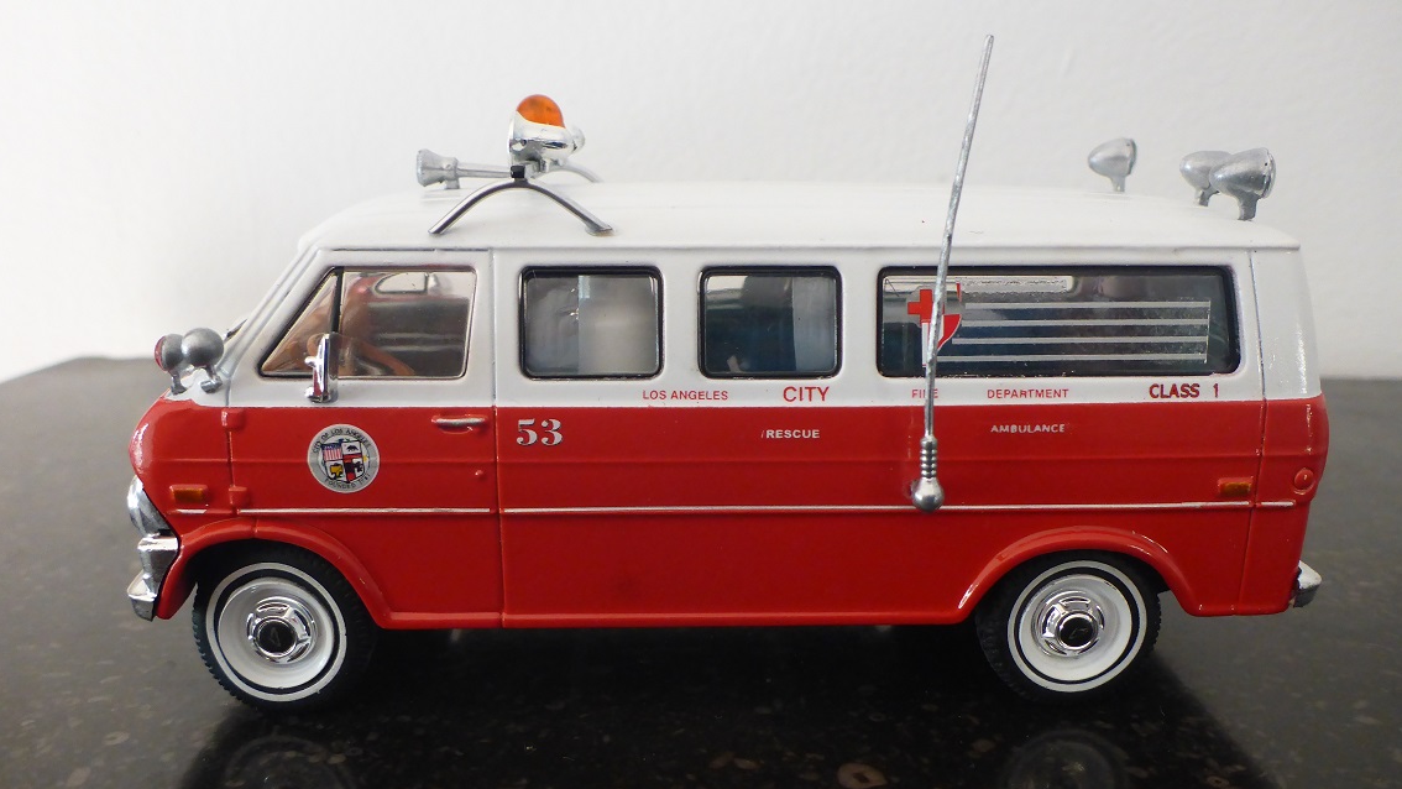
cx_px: 705
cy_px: 416
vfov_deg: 37.8
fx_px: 1152
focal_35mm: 31
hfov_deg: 62.6
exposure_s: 1/40
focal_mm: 4.9
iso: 400
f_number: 3.3
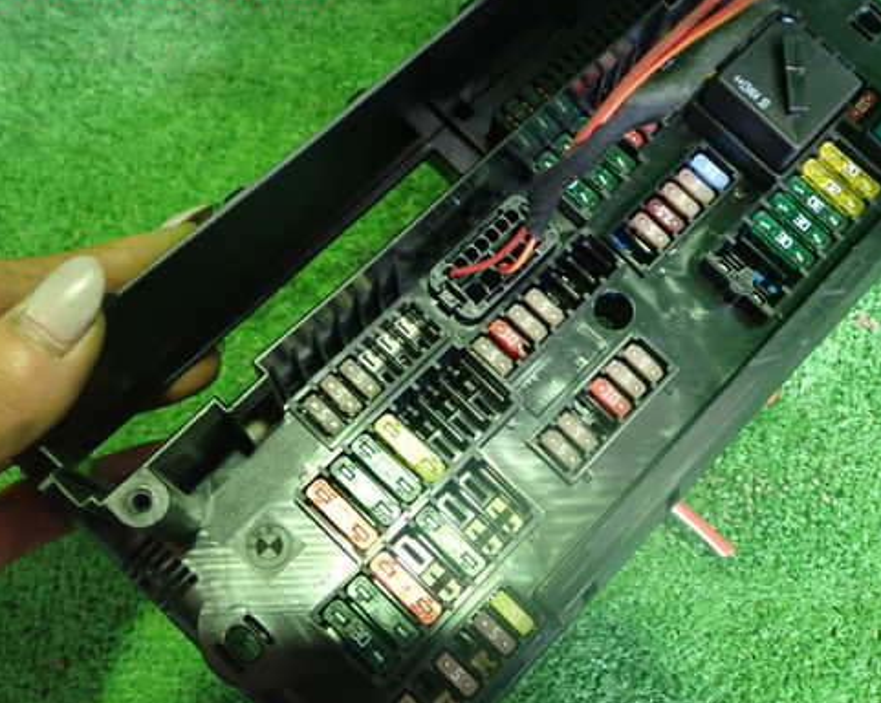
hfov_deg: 46.5
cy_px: 368
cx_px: 540
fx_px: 1016
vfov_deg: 38.2
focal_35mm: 39
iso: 800
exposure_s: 1/30
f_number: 2.4
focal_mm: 5.79
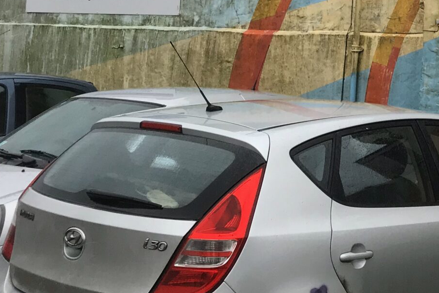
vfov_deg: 16.0
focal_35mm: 82
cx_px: 457
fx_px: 1000
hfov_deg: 23.5
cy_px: -61
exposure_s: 1/100
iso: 32
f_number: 1.8
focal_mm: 3.99
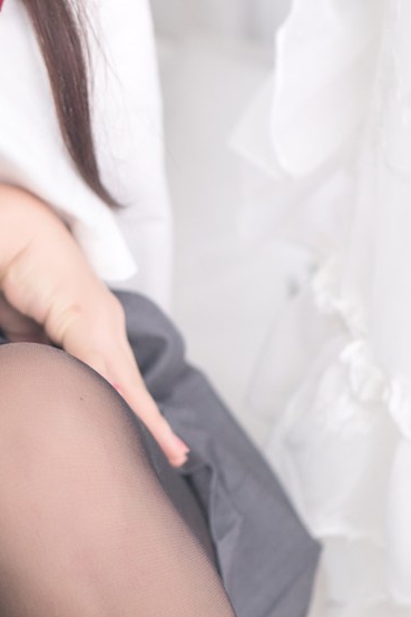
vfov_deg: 11.7
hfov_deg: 7.7
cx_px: -74
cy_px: 230
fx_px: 3016
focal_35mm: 176
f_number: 1.8
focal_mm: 50
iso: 125
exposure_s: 1/60
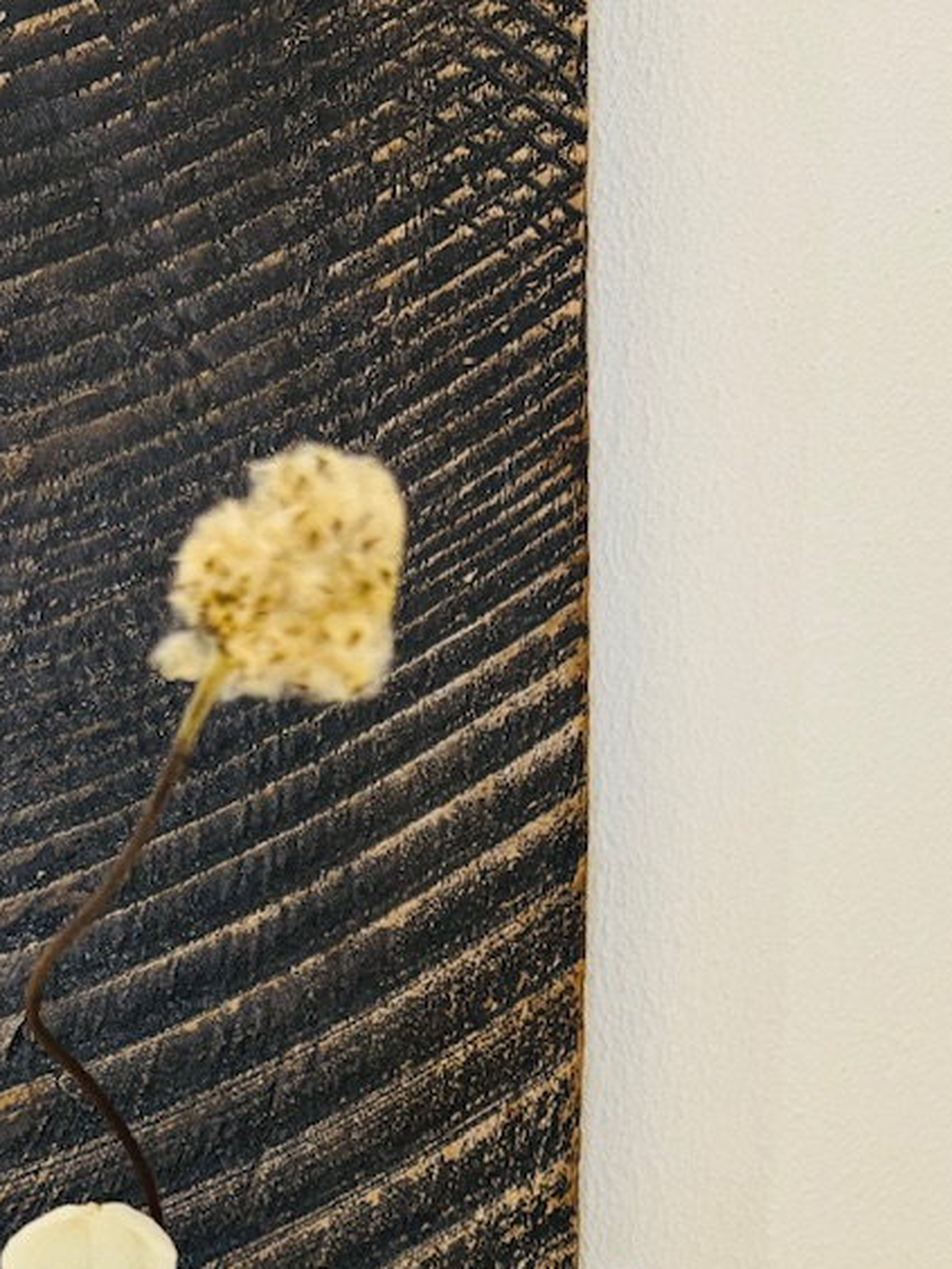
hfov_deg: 24.4
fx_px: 2163
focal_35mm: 59
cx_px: 176
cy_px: 1422
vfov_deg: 29.3
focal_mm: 5.96
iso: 125
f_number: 1.6
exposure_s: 1/60
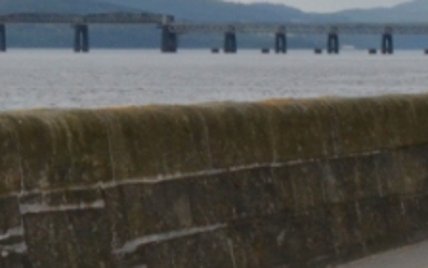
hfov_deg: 10.1
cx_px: -346
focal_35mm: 196
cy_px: -102
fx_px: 2286
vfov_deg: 6.6
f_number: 22
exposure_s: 1/160
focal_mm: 28
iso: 1600
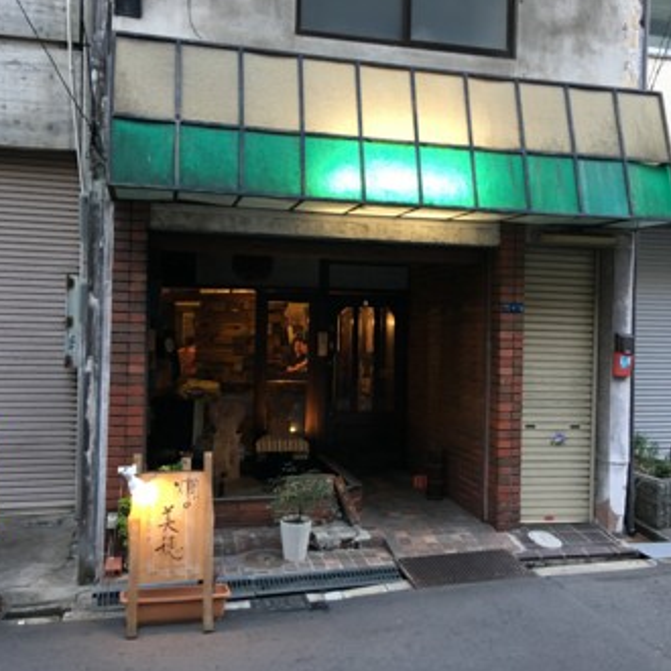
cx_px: 348
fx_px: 768
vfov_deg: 47.2
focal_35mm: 35
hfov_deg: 47.2
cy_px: 333
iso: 64
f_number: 2.2
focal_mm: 4.15
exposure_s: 1/15
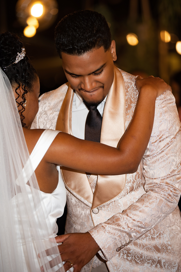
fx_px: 1093
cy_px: 136
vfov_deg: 14.2
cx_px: 90
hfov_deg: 9.5
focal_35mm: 145
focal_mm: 145
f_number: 2.8
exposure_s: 1/160
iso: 800
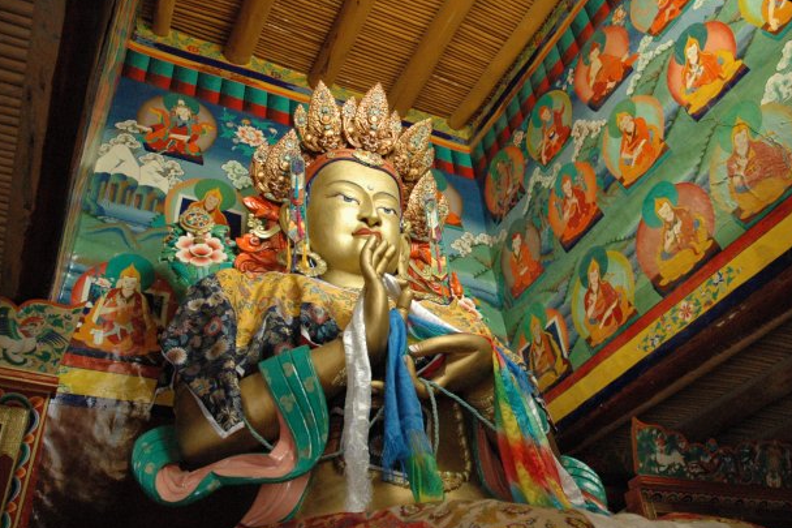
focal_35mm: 32
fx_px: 704
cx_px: 439
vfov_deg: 41.0
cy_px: 293
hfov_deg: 58.6
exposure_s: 1/20
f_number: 3.5
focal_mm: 18
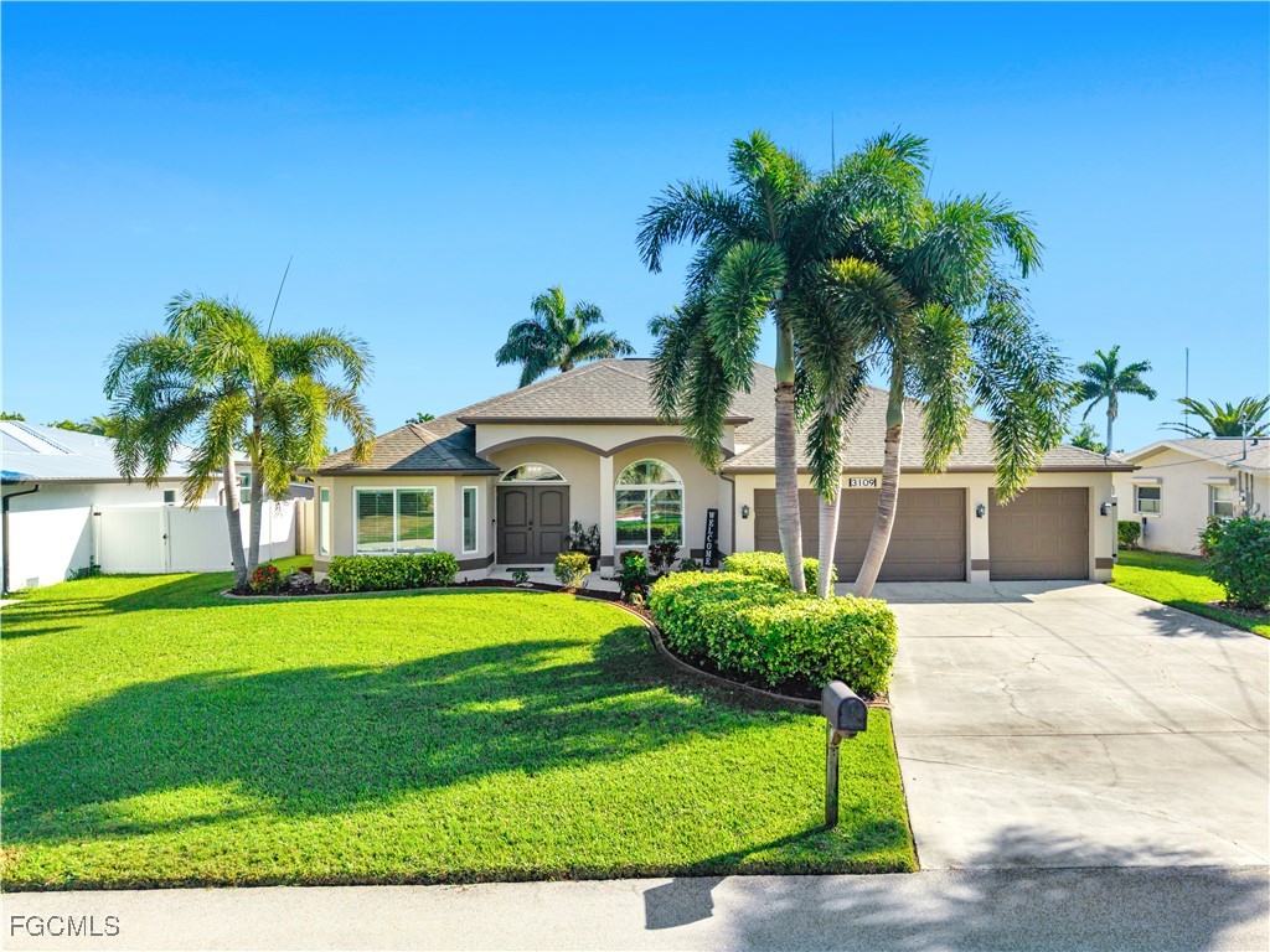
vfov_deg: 56.8
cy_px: 476
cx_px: 635
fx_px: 881
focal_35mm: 24
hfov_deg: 71.6
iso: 100
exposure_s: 1/400
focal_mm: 8.67
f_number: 1.8
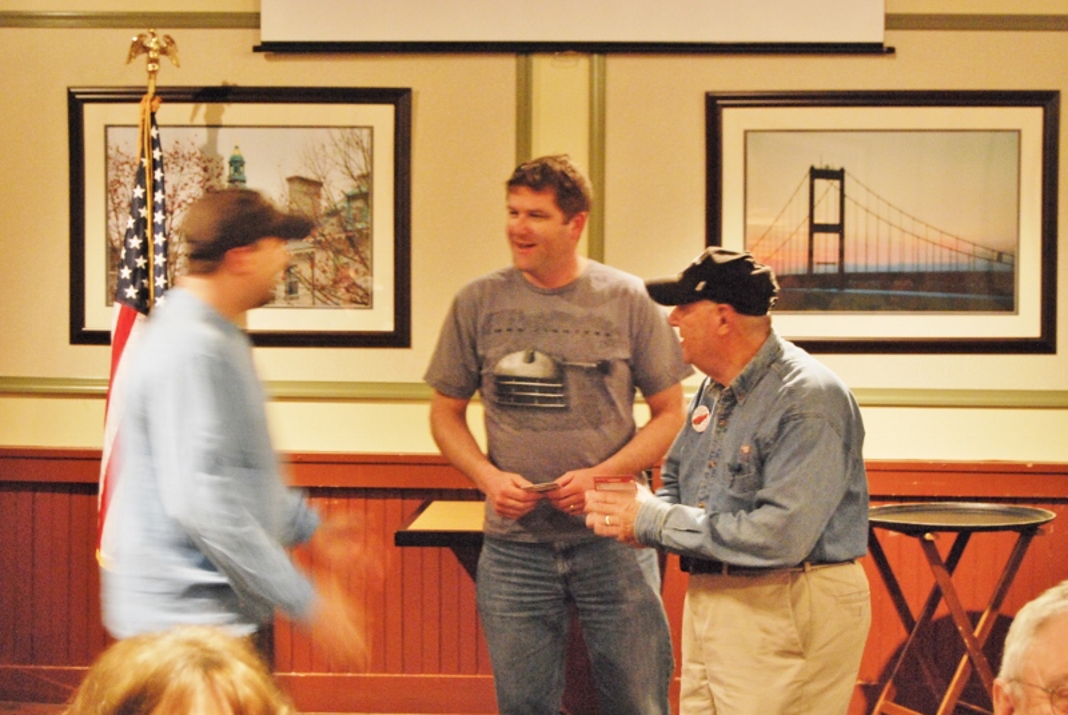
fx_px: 2050
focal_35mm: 69
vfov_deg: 19.8
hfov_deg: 29.2
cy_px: 358
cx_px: 534
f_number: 5.3
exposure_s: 1/13
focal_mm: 46
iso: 1600
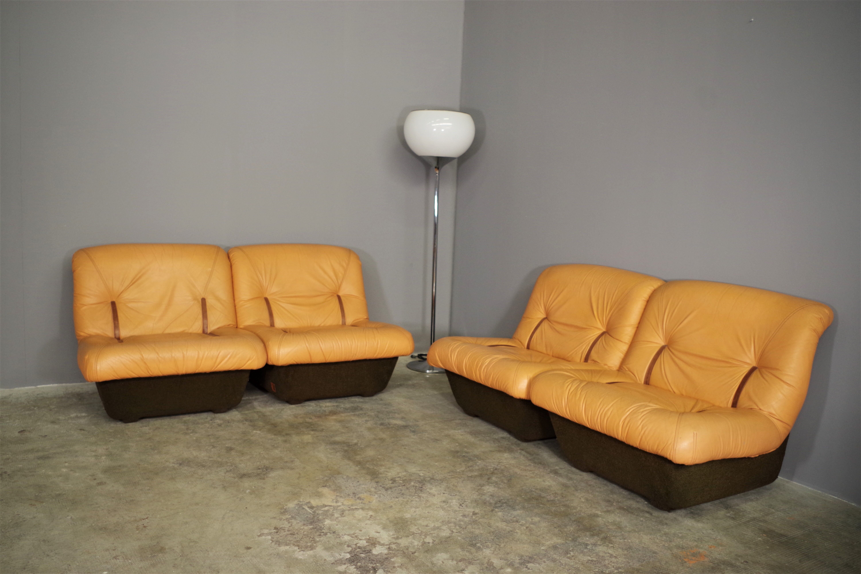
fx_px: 717
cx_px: 430
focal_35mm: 30
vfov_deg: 43.6
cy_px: 287
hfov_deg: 61.9
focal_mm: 20
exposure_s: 1/60
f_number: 4
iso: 400
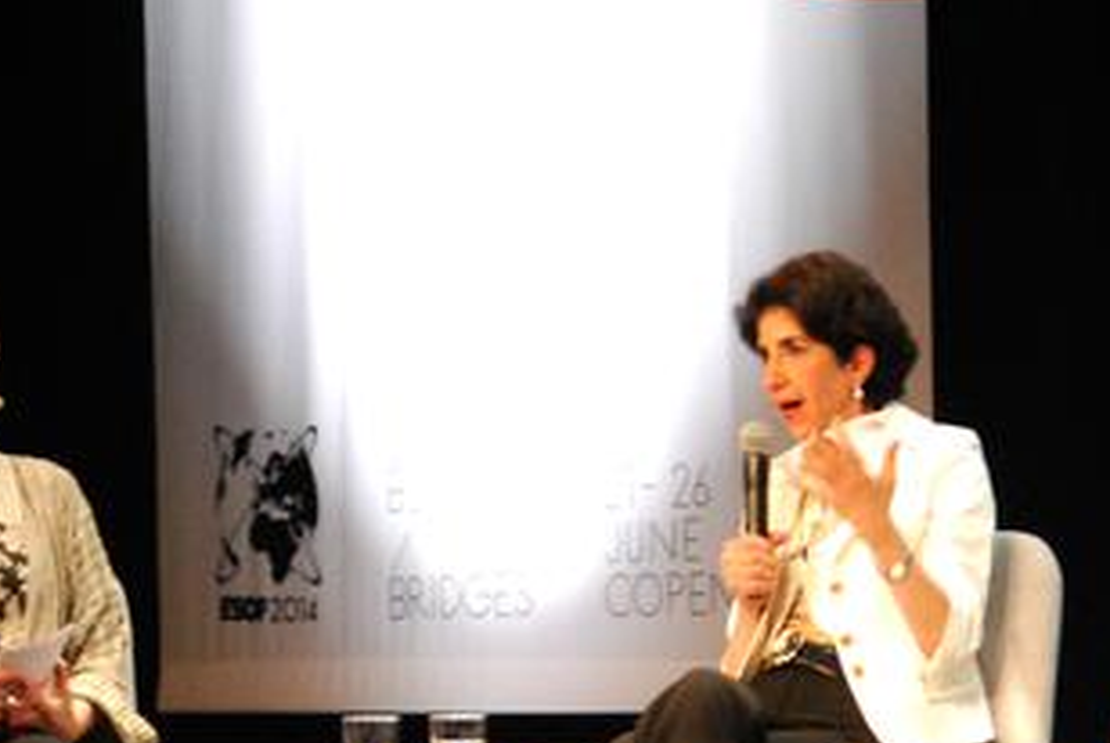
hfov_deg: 6.6
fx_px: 9629
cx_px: 807
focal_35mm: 312
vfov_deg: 4.4
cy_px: 610
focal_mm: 80
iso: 1600
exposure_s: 1/30
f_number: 5.3
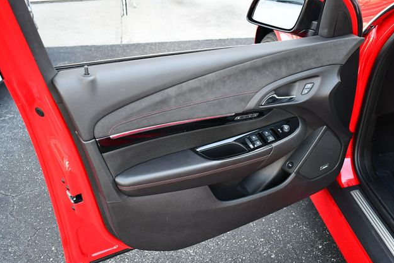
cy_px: 135
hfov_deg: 51.9
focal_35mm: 37
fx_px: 405
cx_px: 201
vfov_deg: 36.0
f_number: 3.5
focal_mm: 18
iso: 800
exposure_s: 1/250
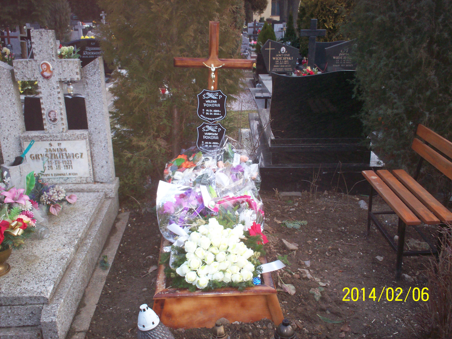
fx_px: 470
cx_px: 226
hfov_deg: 51.4
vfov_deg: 39.7
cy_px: 170
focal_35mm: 36
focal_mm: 6
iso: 140
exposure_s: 1/60
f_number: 4.5
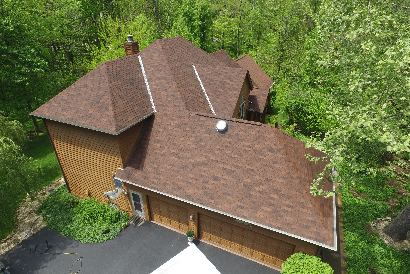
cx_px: 205
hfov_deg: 81.2
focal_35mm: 21
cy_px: 149
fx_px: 239
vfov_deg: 59.4
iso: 100
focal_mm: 3.61
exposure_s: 1/382
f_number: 2.8
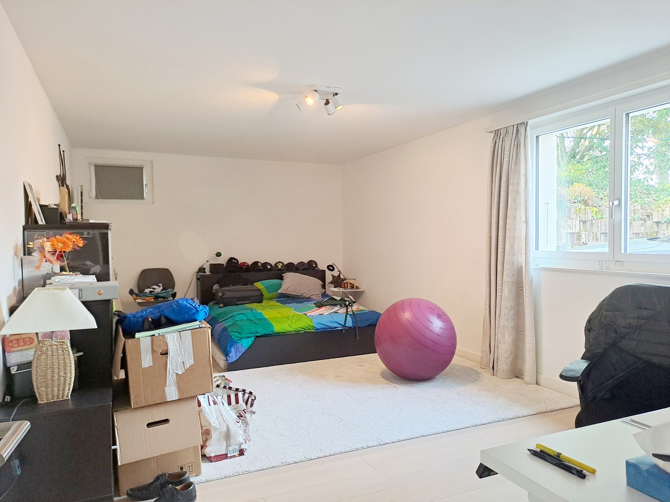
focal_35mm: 25
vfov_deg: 54.9
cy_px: 251
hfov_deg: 69.4
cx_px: 335
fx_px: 484
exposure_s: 1/50
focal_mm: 4.65
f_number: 1.8
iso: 125
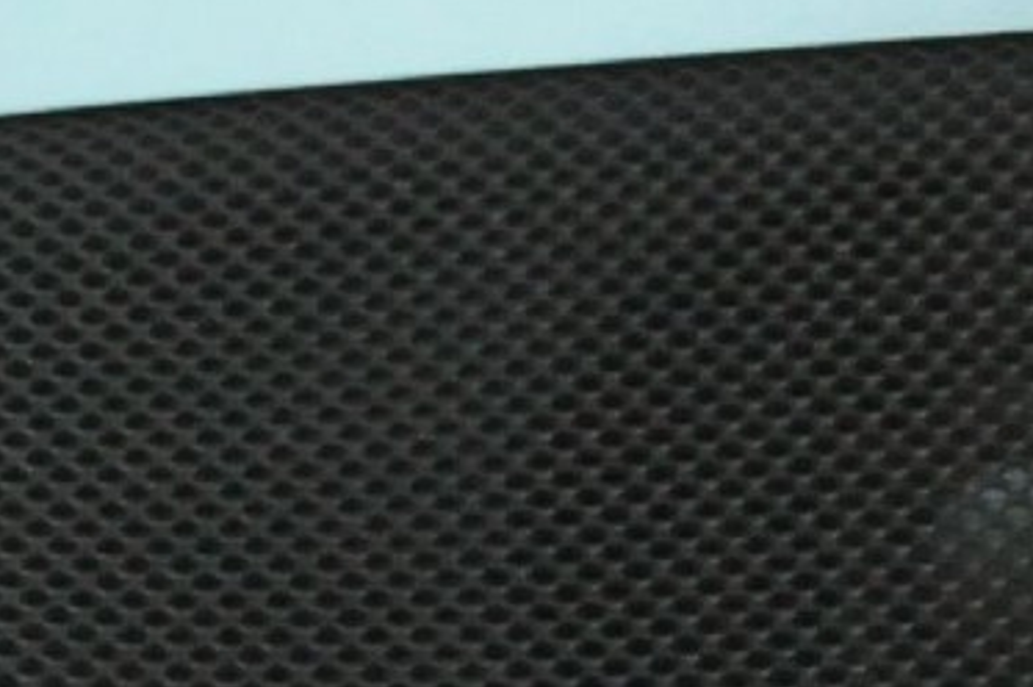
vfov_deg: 2.5
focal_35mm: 552
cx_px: -44
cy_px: 1176
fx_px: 15835
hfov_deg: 3.7
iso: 2500
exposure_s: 1/100
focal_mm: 55
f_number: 11
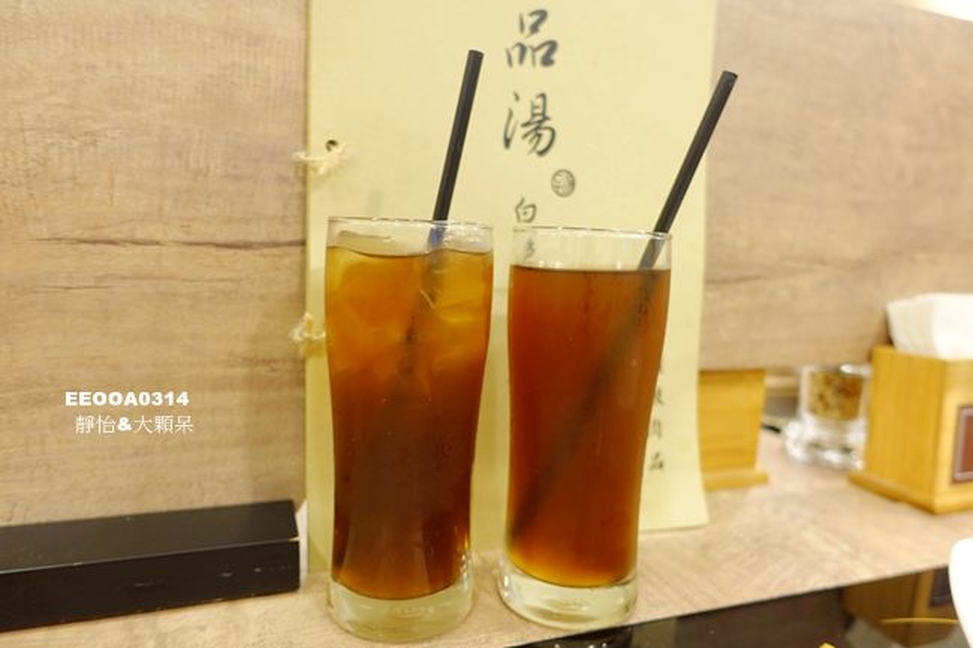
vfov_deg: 53.1
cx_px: 486
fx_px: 648
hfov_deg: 73.8
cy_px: 324
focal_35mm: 24
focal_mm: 8.8
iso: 250
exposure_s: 1/30
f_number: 1.8
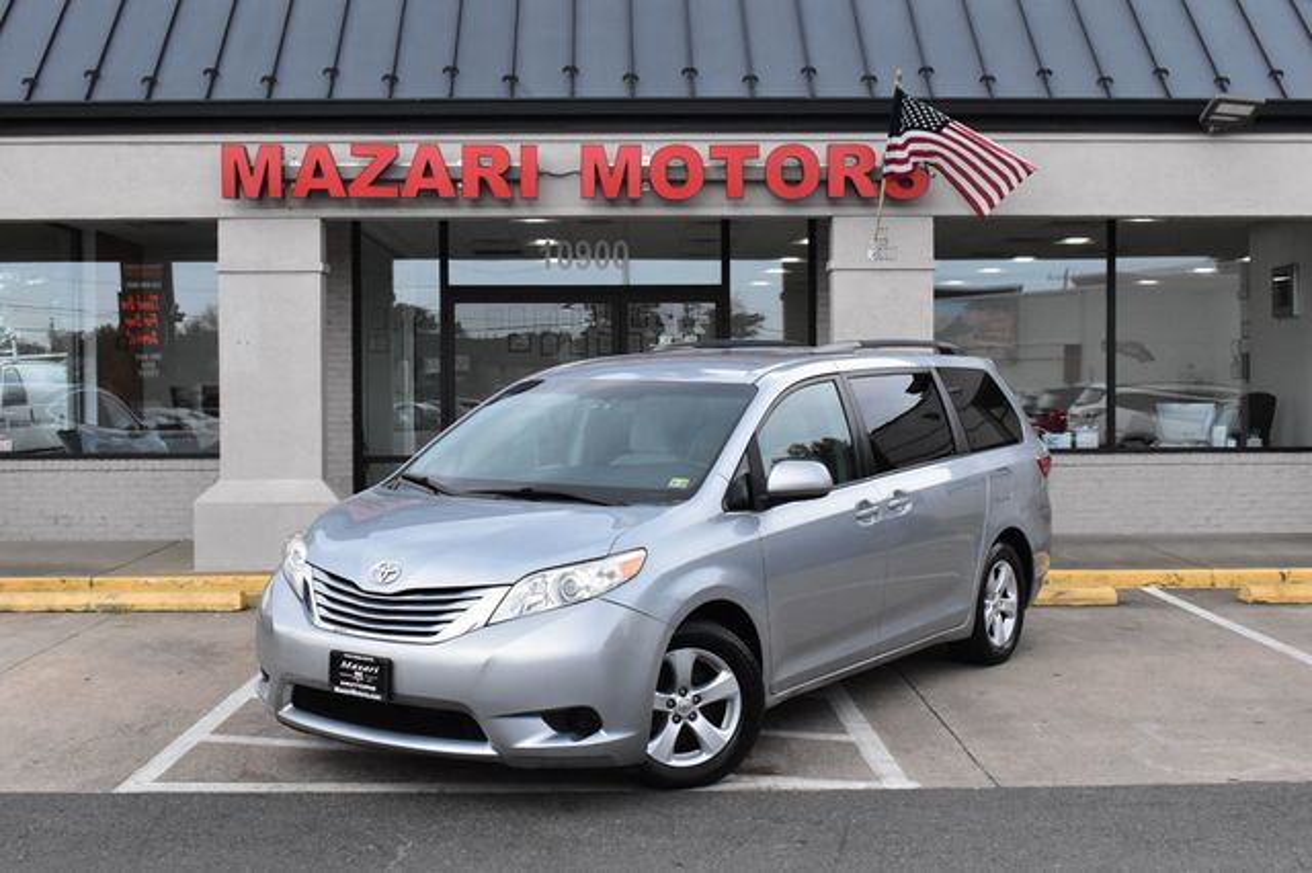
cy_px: 436
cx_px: 656
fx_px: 1639
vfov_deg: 29.8
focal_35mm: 45
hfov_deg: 43.6
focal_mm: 30
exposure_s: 1/800
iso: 2500
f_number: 13
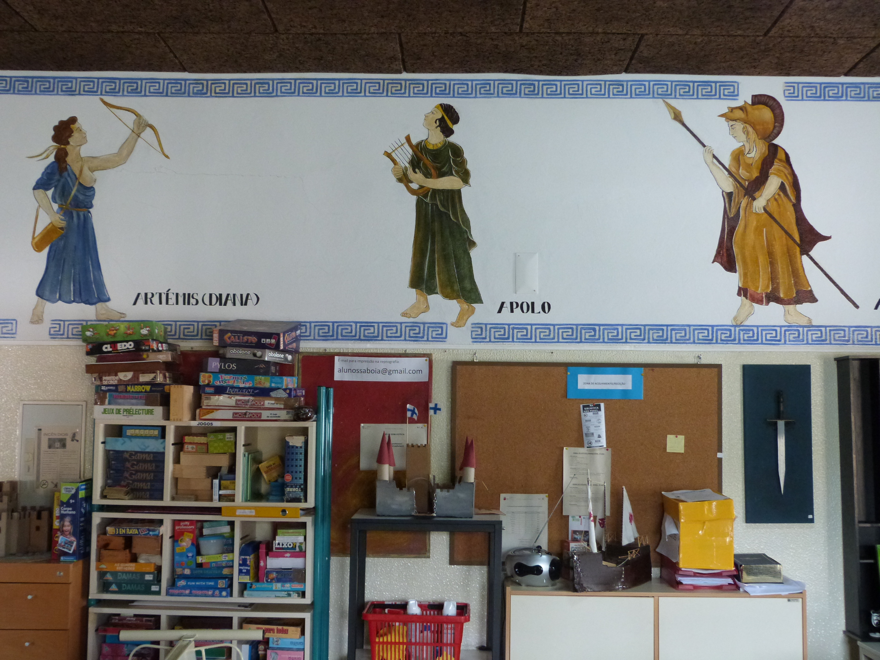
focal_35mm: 40
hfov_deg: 46.8
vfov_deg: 36.0
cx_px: 440
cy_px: 330
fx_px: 1017
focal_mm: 7.1
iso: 400
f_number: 3.1
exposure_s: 1/40
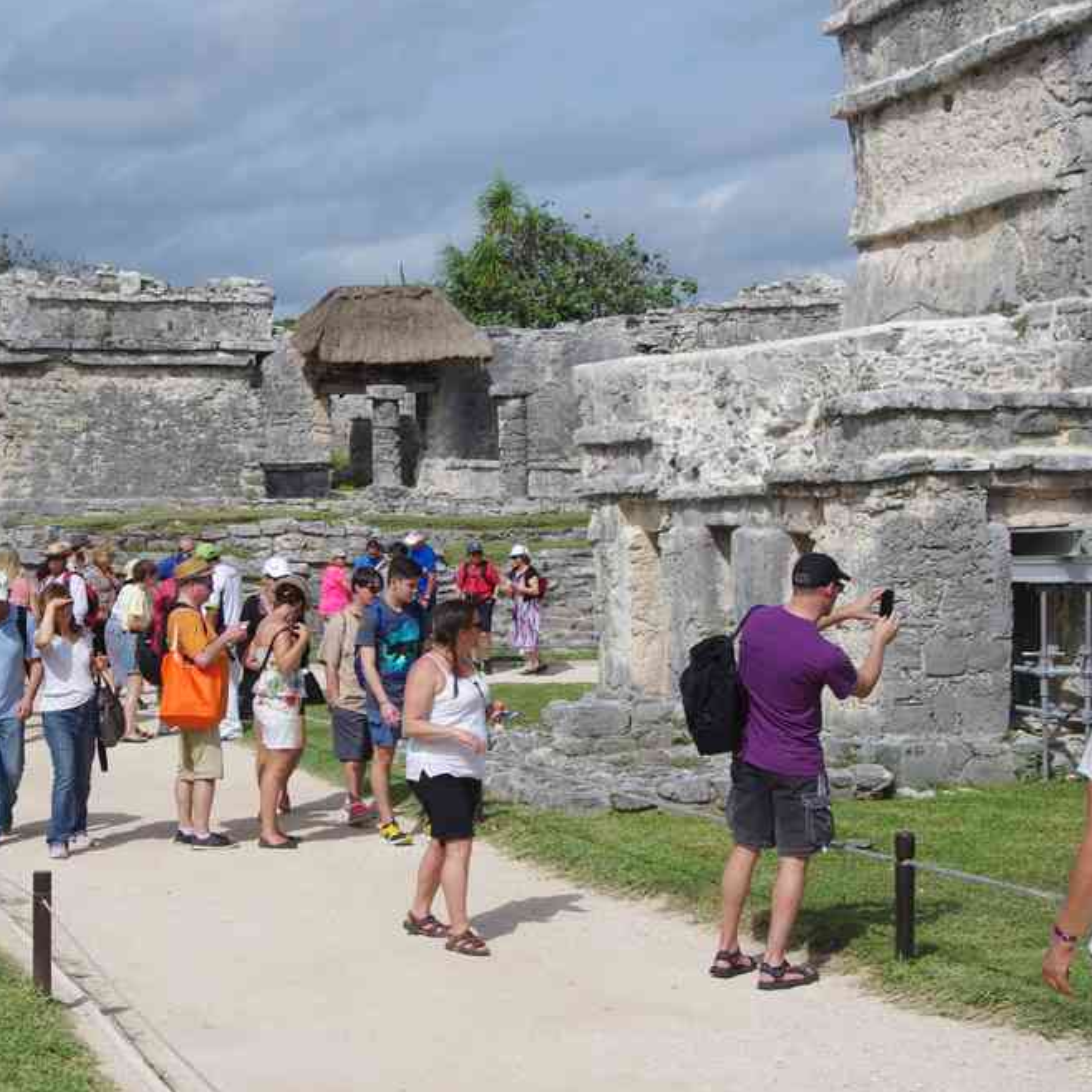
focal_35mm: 68
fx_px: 2414
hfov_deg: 25.2
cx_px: 279
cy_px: 547
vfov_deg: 25.5
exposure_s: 1/160
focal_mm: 35
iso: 200
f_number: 11
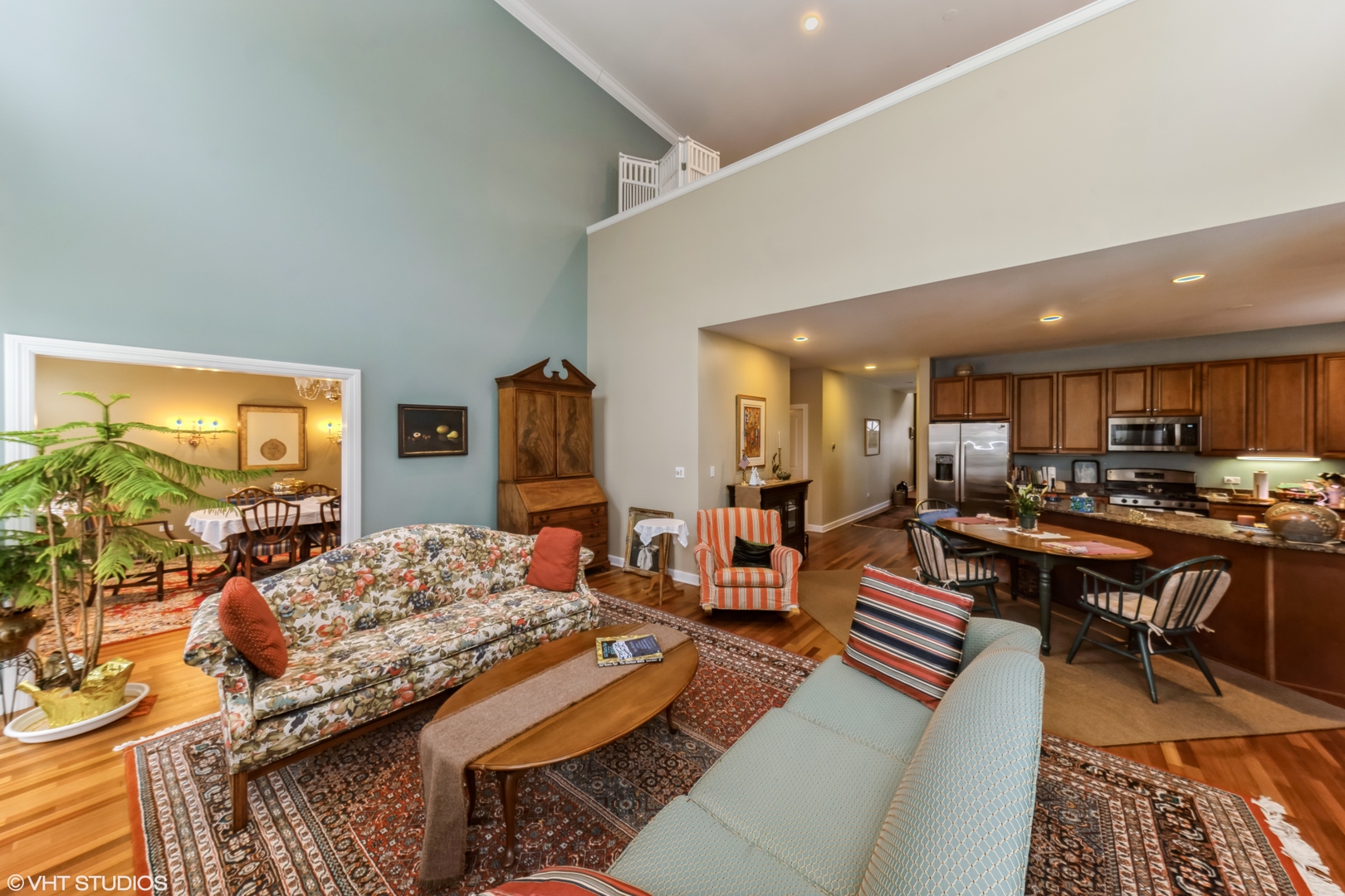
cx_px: 672
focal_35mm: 12
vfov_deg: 90.0
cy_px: 448
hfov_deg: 112.6
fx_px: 448
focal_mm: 12
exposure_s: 1/15
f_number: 8
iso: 200
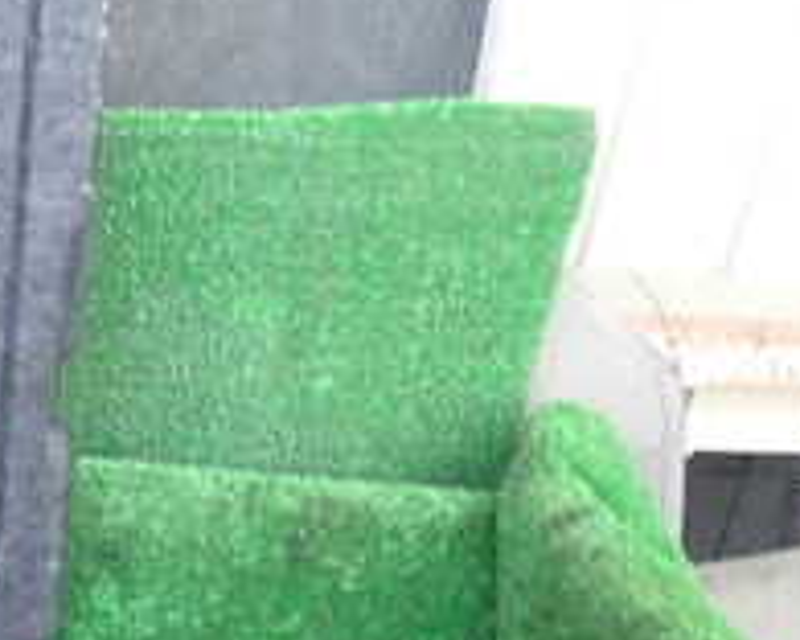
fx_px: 2131
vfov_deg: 16.9
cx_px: -341
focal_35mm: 90
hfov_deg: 19.1
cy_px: 533
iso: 200
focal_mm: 5.4
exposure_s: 1/50
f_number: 2.3
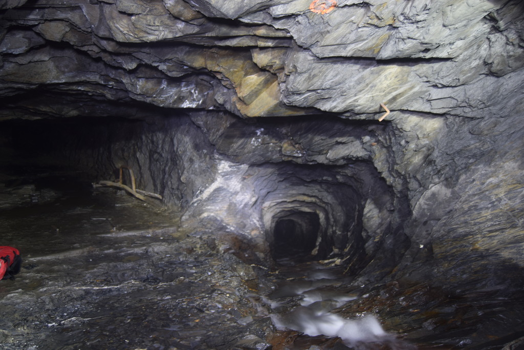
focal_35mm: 27
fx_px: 393
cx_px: 262
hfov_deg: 67.4
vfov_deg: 47.9
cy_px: 175
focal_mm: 18
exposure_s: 6
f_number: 3.5
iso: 200
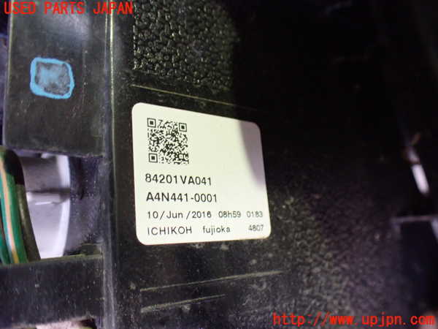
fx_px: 380
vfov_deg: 46.8
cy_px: 164
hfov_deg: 60.0
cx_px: 219
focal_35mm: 30
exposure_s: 1/40
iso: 800
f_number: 2.3
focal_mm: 5.4
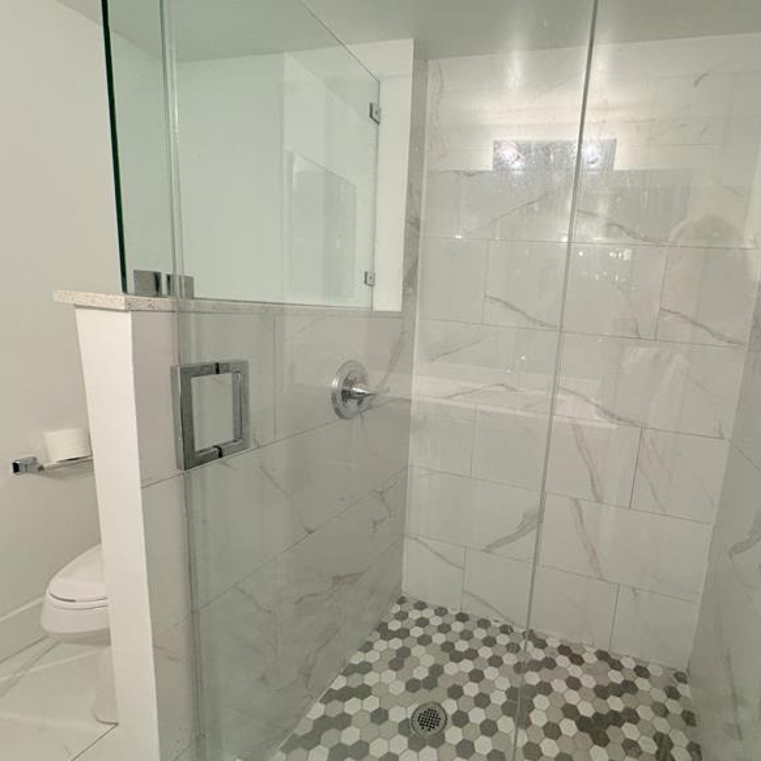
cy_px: 390
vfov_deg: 84.0
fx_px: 423
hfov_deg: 81.8
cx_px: 493
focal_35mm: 17
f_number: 2.2
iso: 400
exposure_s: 1/60
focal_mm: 2.22
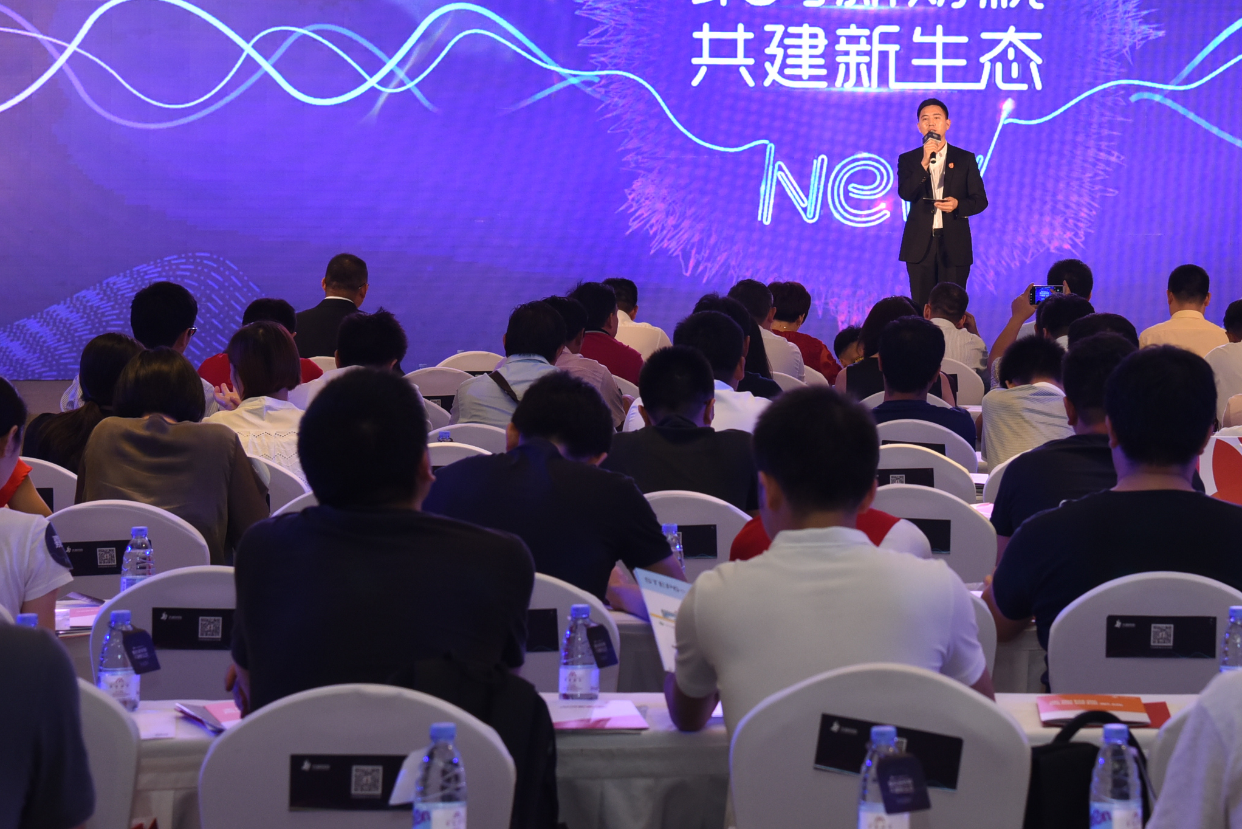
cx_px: 926
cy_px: 117
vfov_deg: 13.7
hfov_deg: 20.5
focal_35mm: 99
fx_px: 3416
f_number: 5.6
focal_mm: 55
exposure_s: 1/60
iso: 1000
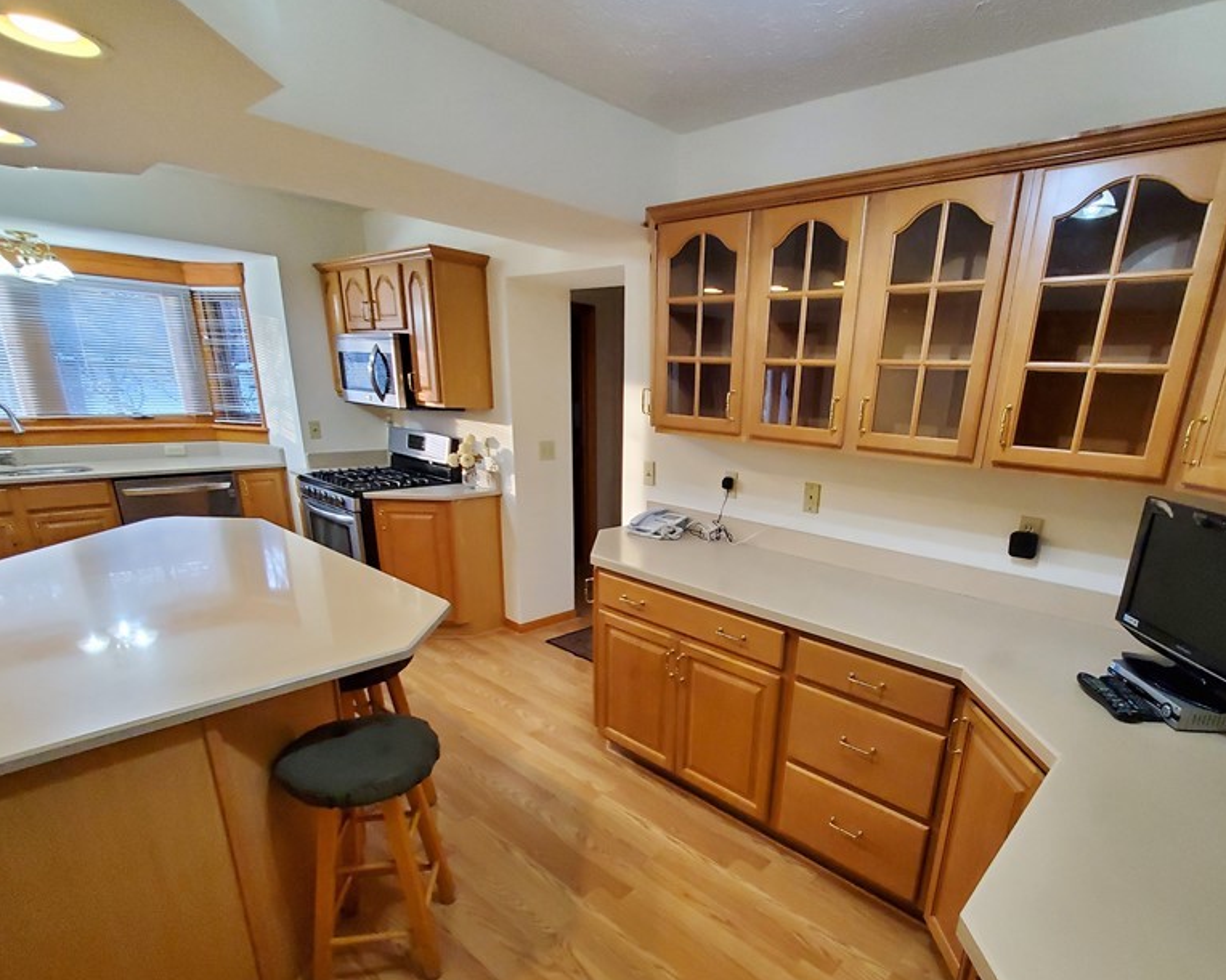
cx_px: 692
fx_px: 617
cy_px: 584
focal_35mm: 17
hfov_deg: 89.2
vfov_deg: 76.2
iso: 500
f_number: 2.2
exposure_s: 1/60
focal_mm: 1.8
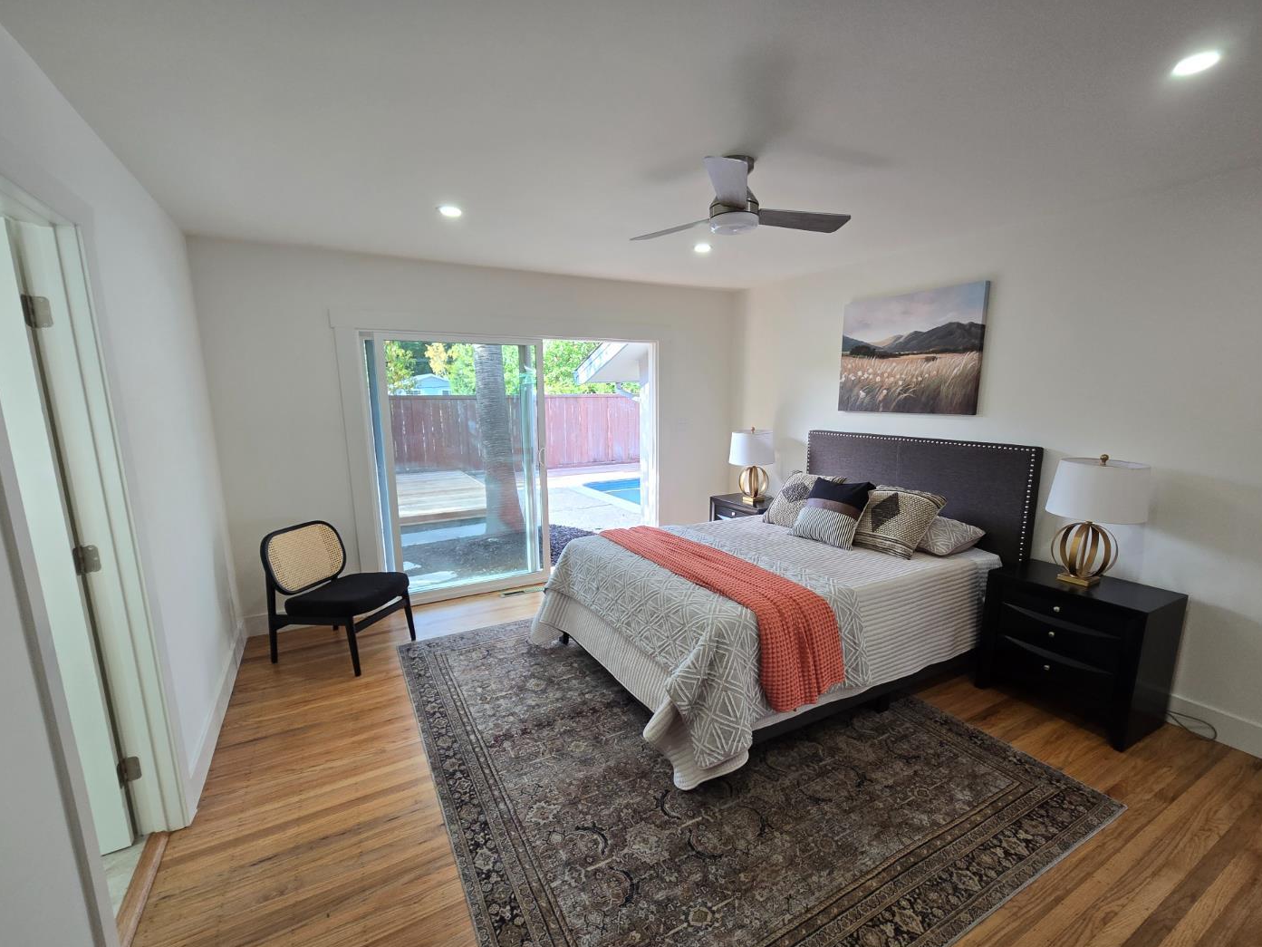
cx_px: 648
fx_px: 510
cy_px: 493
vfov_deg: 85.6
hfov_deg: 102.0
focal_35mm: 14
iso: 80
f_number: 2.2
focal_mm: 2.2
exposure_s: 1/60
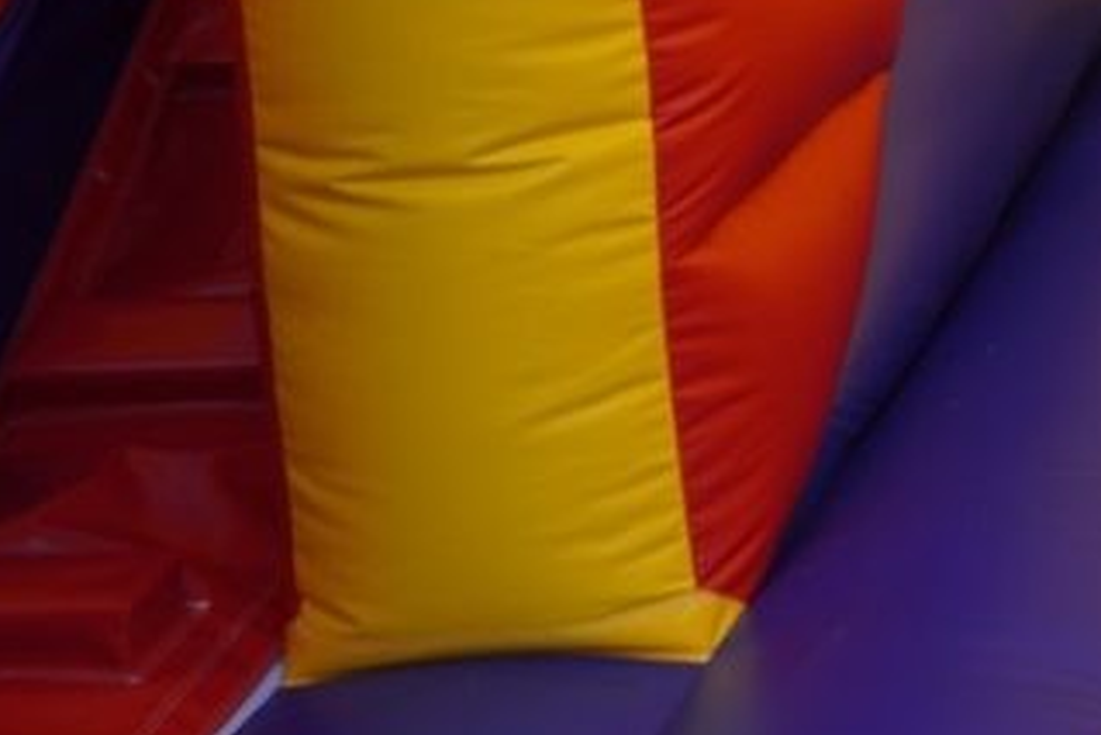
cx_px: 1677
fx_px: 2356
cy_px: -250
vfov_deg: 16.6
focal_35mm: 77
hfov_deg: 21.7
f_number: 5.6
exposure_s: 1/320
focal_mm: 16
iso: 100
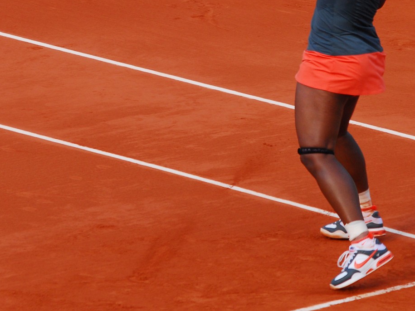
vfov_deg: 3.0
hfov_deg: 4.1
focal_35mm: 489
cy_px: 45
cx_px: 249
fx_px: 5862
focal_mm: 160
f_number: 5.6
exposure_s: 1/320
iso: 320
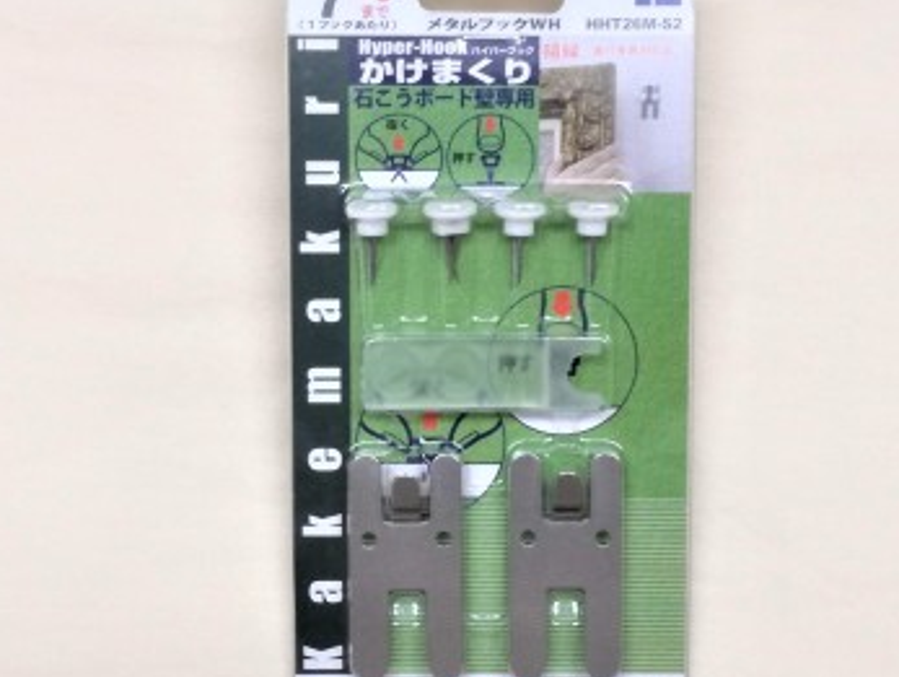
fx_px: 1820
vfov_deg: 21.0
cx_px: 446
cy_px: 363
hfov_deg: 27.7
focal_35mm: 70
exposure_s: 1/30
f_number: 2
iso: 160
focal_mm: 3.79
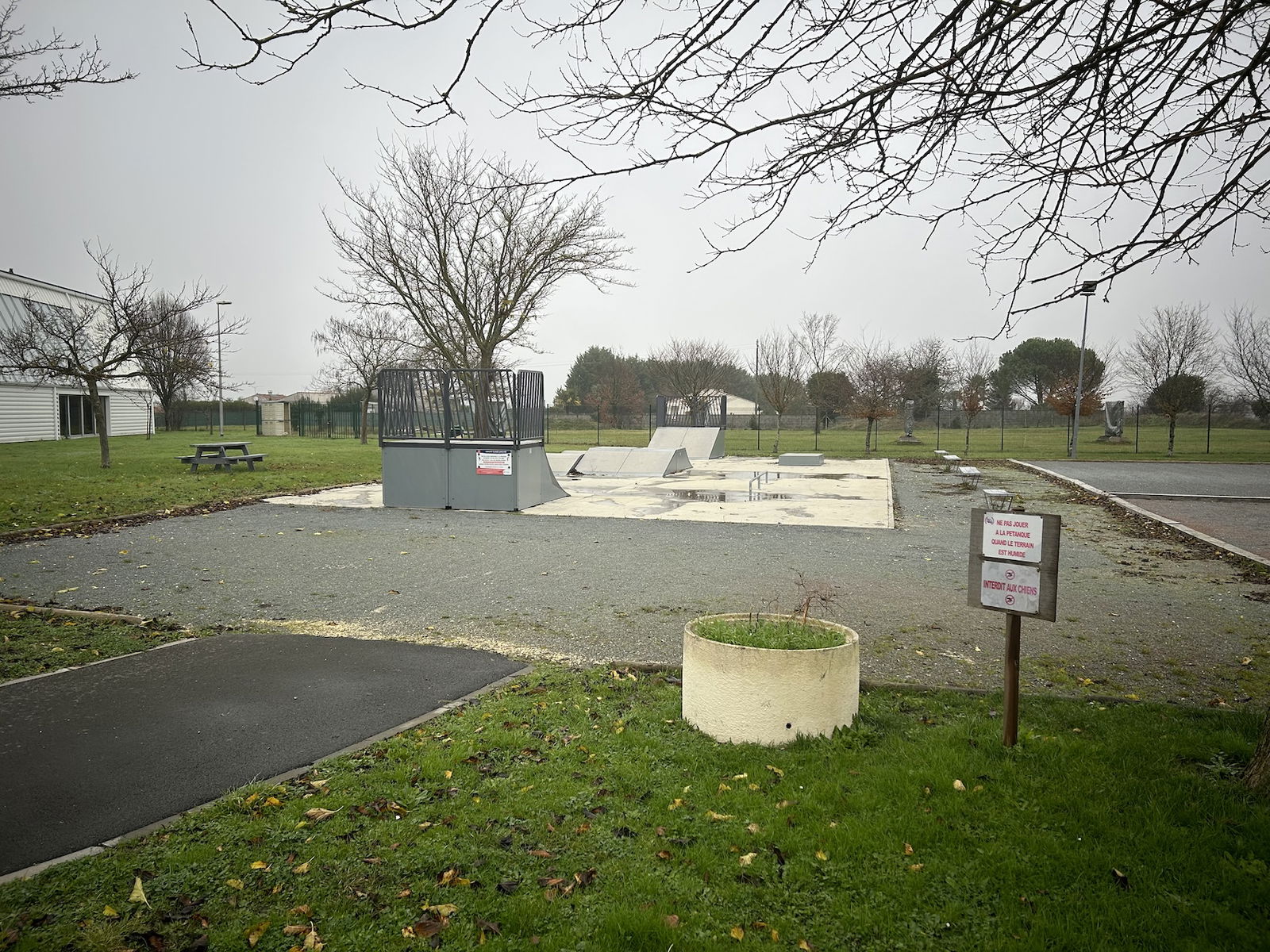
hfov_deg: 67.3
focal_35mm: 26
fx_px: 954
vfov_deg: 53.1
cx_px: 635
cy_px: 476
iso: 50
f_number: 1.5
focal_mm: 5.7
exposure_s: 1/949
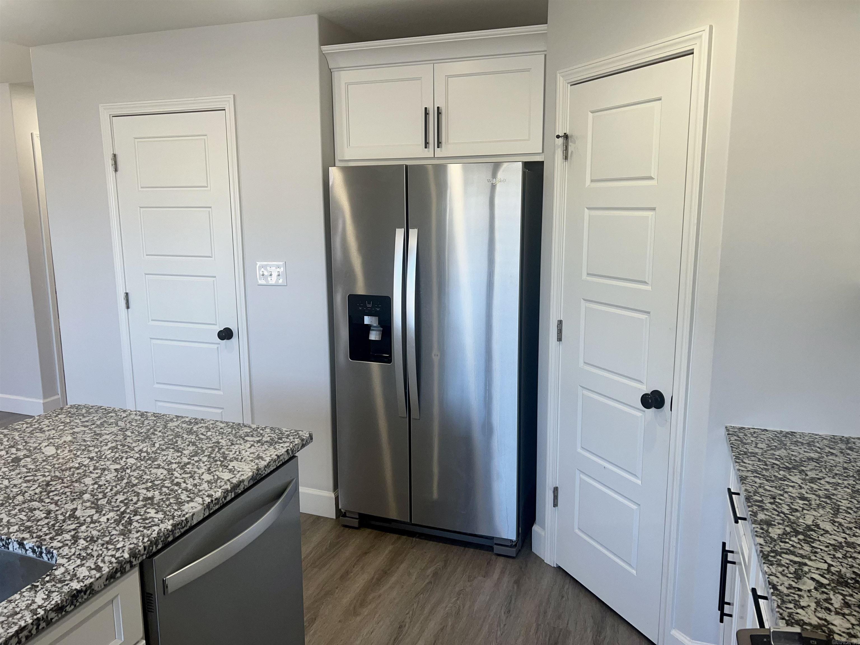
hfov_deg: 67.3
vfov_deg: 53.1
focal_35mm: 26
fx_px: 646
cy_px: 322
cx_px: 430
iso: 50
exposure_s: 1/120
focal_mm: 5.7
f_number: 1.5
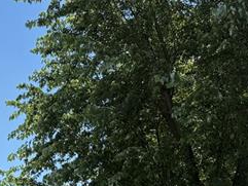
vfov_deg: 13.7
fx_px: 731
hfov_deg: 17.8
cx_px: -92
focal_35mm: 102
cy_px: 278
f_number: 1.78
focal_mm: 6.76
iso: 100
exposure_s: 1/3953
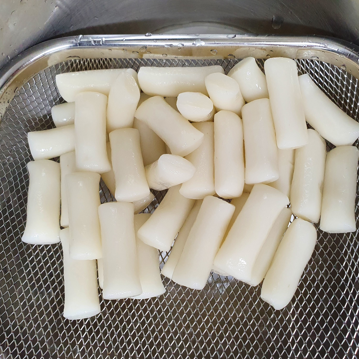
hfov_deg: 52.4
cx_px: 205
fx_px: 364
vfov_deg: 52.5
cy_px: 178
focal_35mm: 31
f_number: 2.4
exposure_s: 1/120
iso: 320
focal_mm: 4.32
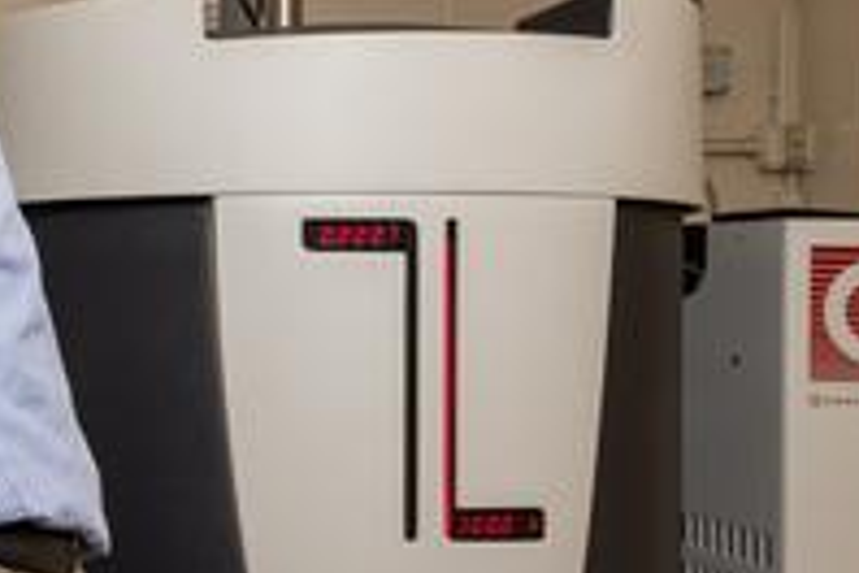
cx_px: -338
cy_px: 308
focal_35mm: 53
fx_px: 1265
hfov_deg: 28.5
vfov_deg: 25.5
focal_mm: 15
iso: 125
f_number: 5.6
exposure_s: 1/30
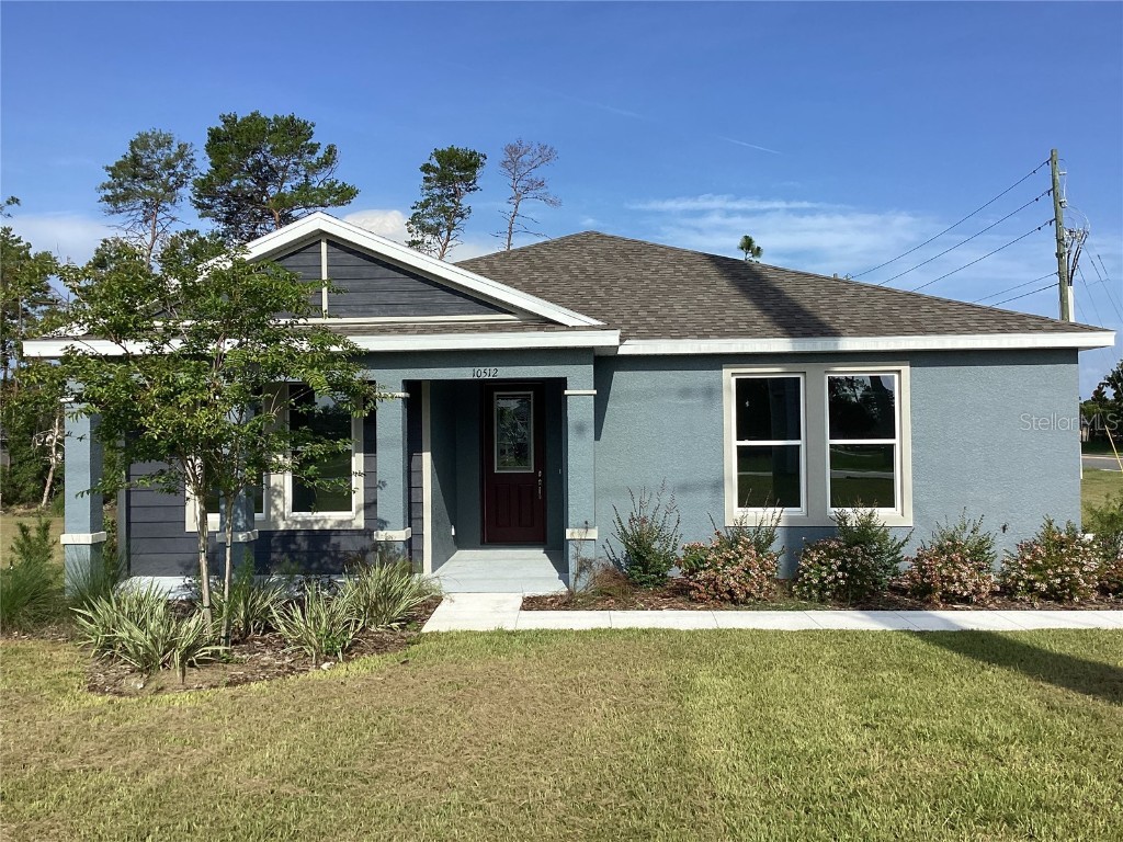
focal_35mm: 31
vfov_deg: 45.4
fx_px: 1006
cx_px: 562
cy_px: 421
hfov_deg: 58.4
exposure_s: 1/1812
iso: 25
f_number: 2.4
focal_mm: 3.3
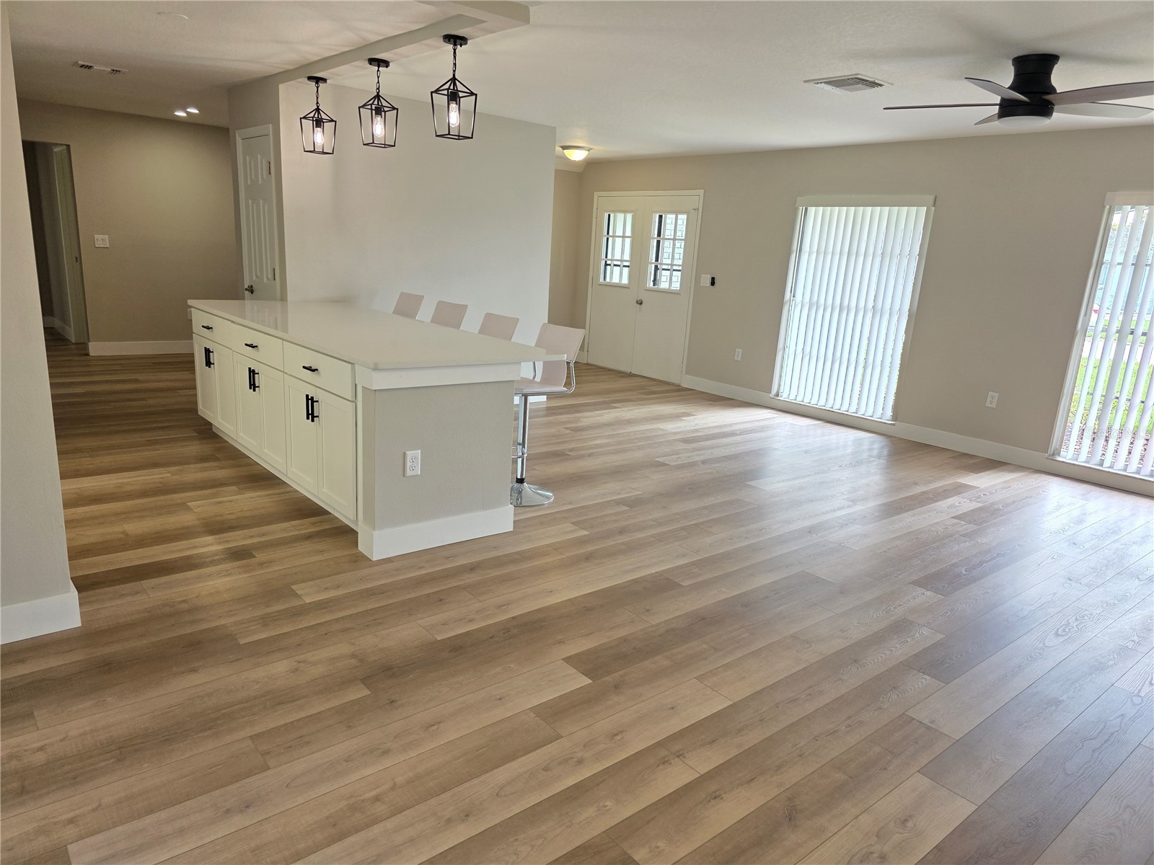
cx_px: 577
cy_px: 432
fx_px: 767
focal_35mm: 23
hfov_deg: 73.9
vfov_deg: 58.9
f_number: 1.7
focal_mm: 6.3
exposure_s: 1/180
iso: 100
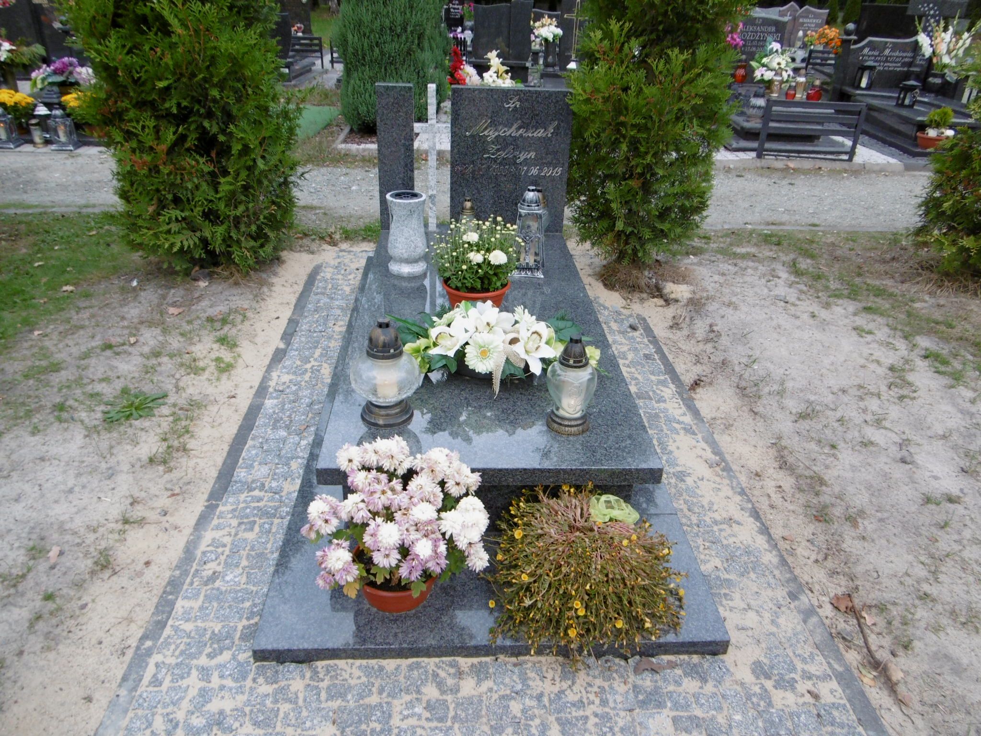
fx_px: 680
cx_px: 490
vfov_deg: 56.8
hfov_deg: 71.6
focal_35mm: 24
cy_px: 368
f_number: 3.1
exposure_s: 1/80
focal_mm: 4.3
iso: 100
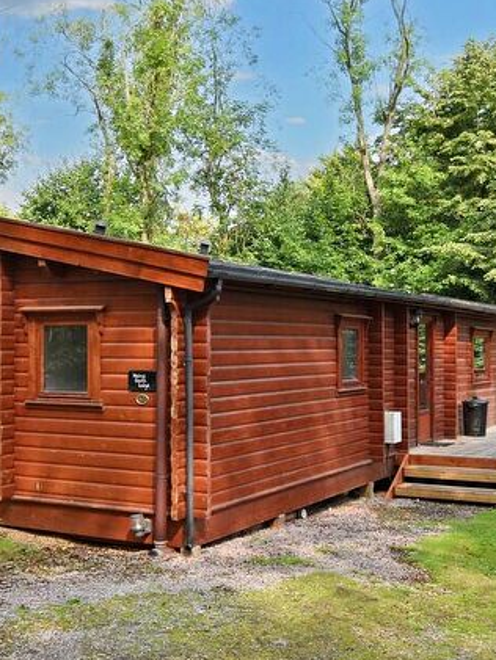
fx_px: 917
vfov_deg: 39.6
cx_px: 210
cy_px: 332
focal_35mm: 48
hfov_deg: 30.2
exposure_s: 1/160
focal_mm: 20
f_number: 6.3
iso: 100
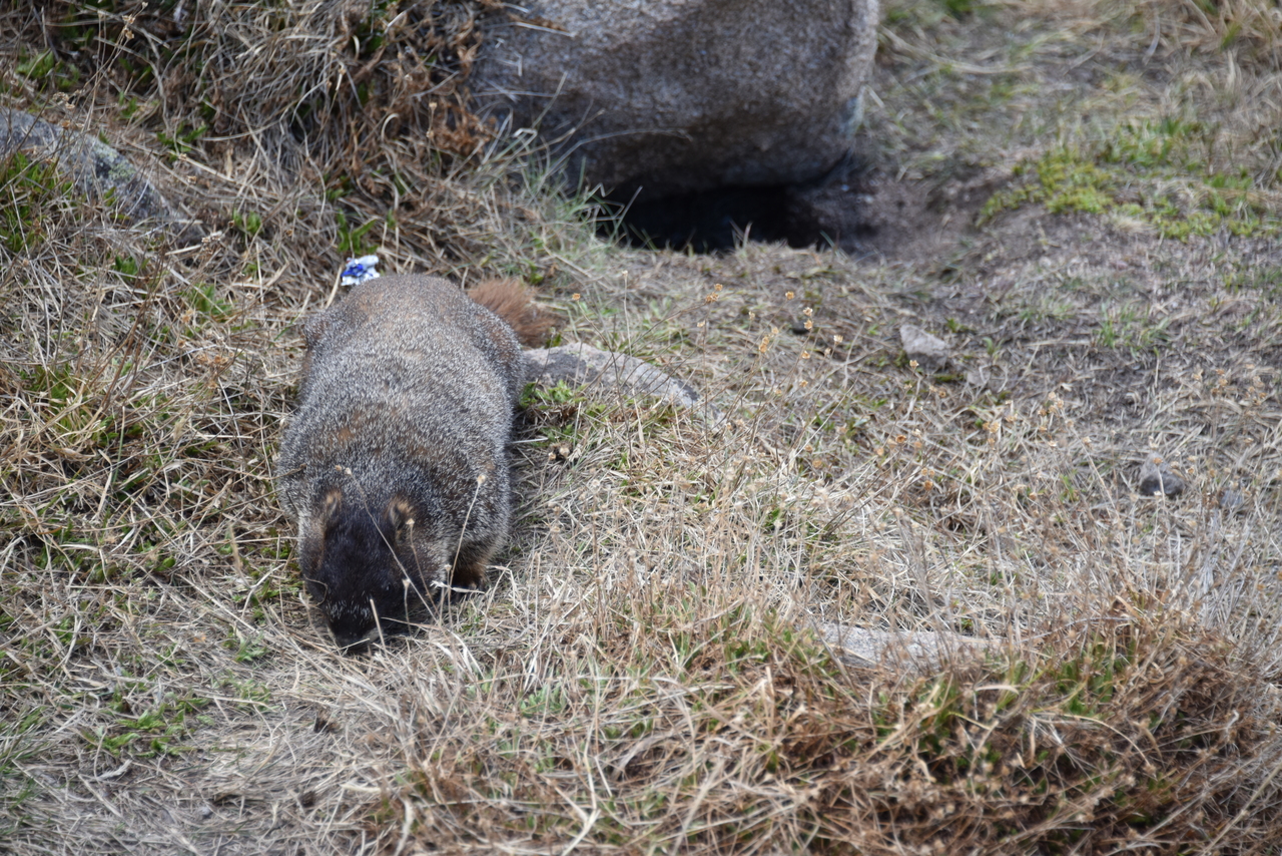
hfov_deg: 10.8
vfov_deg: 7.2
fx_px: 6767
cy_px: 428
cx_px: 641
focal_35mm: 190
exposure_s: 1/400
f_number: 5.6
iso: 560
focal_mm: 190
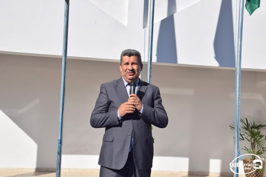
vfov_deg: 28.1
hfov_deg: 41.1
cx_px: 133
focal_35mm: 48
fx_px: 355
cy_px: 88
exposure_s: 1/200
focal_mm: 32
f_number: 14
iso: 100
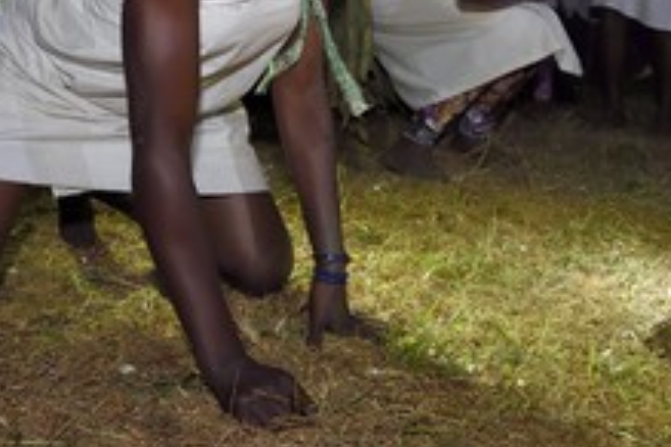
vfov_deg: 28.0
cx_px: 371
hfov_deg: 42.7
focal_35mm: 46
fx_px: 857
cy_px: 34
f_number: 6.3
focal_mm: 24
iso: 3200
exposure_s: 1/125
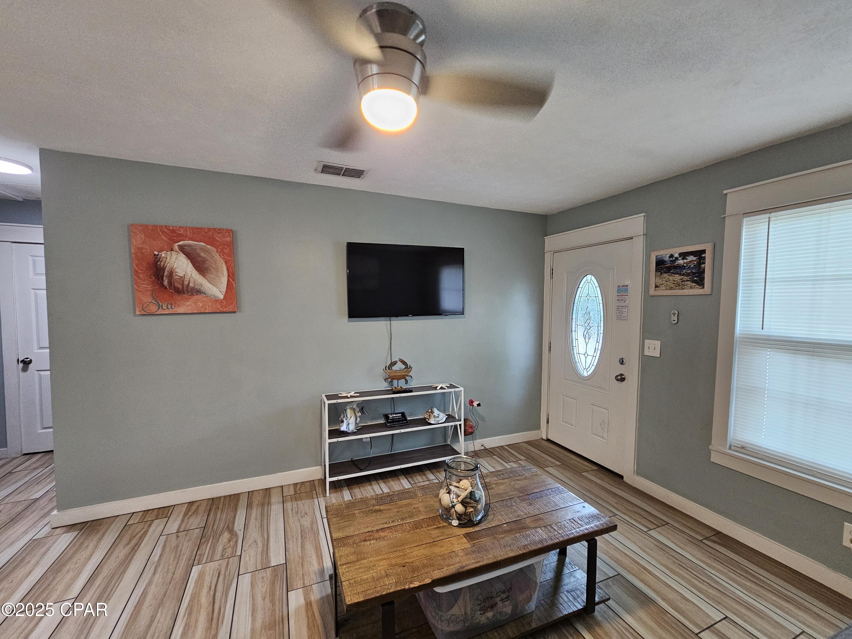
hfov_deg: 106.2
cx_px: 426
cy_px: 320
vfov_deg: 89.9
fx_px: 320
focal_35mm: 13
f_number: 2.2
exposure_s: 1/60
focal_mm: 2.2
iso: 400
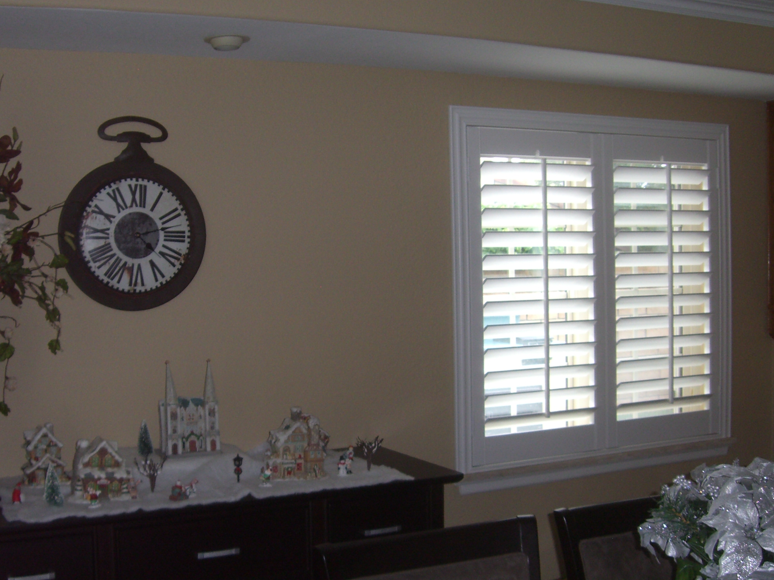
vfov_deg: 29.7
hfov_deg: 38.9
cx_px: 351
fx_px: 1096
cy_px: 324
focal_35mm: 49
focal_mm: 6.2
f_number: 2.7
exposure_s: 1/30
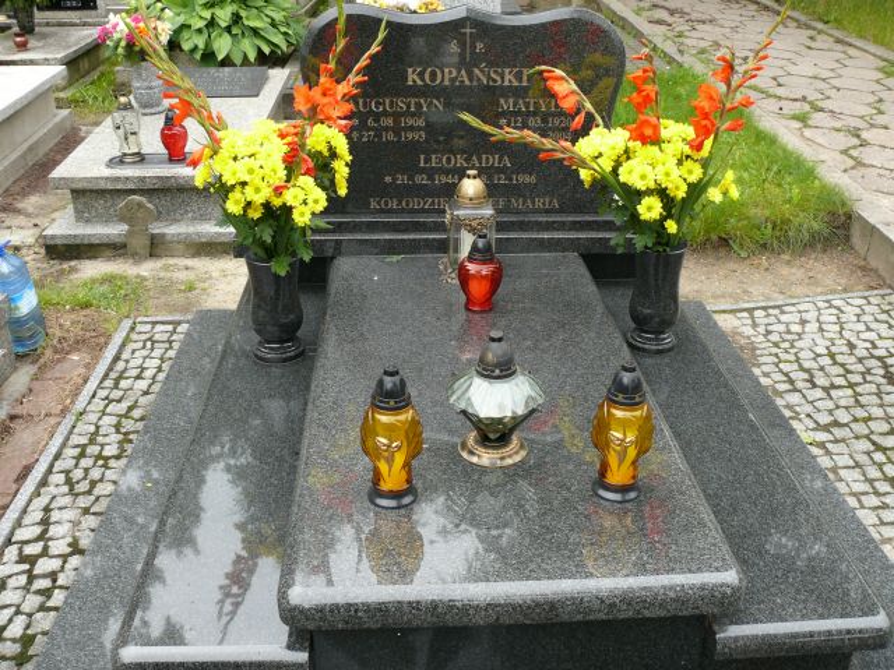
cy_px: 335
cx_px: 447
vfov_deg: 40.7
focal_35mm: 35
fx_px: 904
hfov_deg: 52.6
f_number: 3.6
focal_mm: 7.4
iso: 100
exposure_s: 1/125
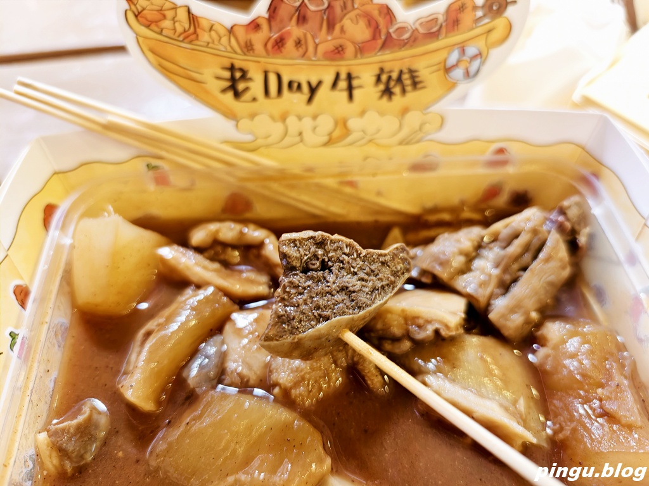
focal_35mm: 23
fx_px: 431
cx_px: 324
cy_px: 243
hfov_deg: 73.9
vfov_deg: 58.9
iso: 343
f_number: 1.57
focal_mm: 6.54
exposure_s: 1/50
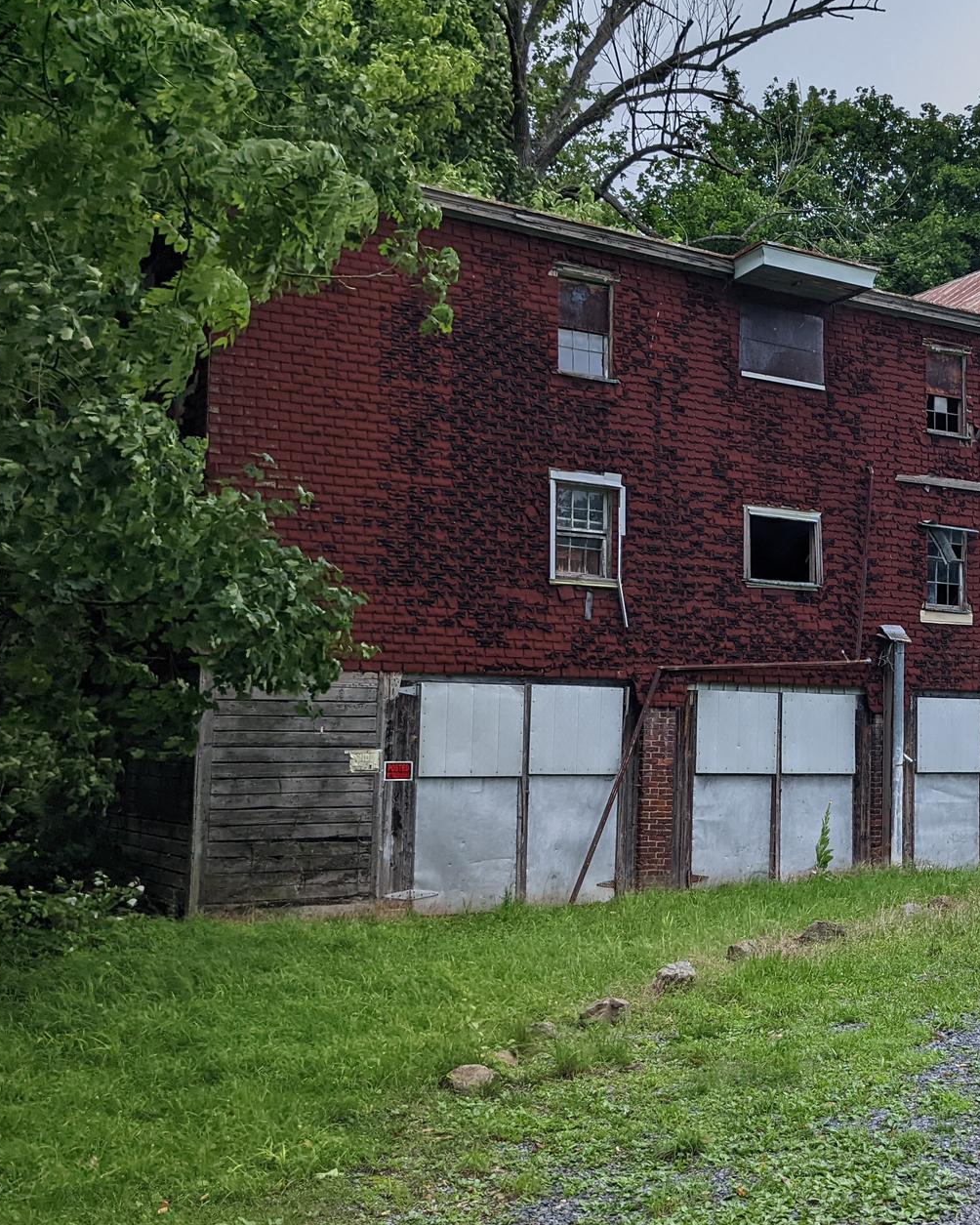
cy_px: 601
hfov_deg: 33.0
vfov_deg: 42.9
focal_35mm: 43
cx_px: 891
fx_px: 1559
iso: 27
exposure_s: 1/329
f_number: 1.73
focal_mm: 4.38
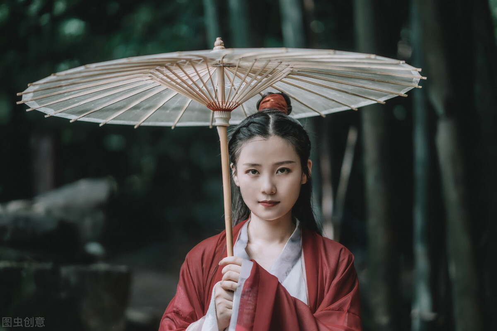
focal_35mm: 85
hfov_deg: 23.9
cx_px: 248
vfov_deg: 16.1
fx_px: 1173
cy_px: 166
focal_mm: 85
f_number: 1.8
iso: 100
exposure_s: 1/1000
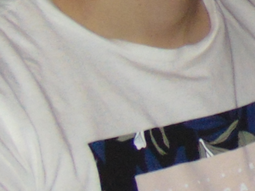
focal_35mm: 180
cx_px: 681
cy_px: -83
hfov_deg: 9.4
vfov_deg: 8.1
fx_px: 1326
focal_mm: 4.5
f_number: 3
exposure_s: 1/8
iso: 200
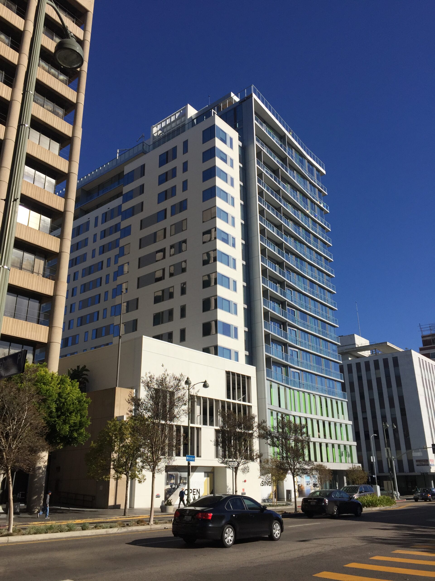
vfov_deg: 61.7
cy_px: 290
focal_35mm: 29
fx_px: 486
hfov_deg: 48.2
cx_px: 218
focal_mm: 4.15
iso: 32
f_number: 2.2
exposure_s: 1/3968
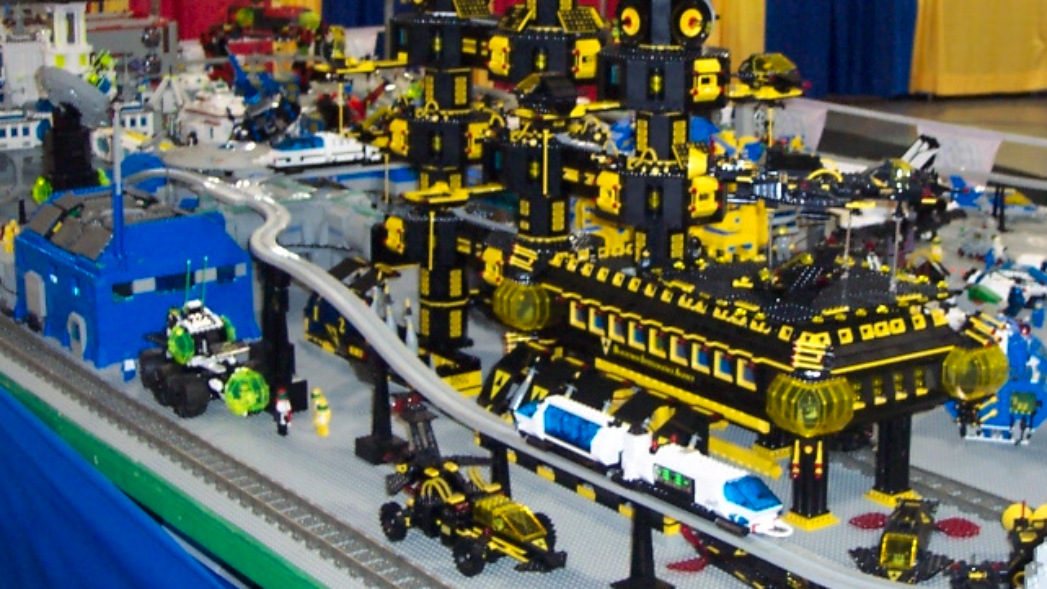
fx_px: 1860
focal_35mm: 67
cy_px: 209
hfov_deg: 31.1
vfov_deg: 18.0
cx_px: 716
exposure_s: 1/30
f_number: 2.8
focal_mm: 8
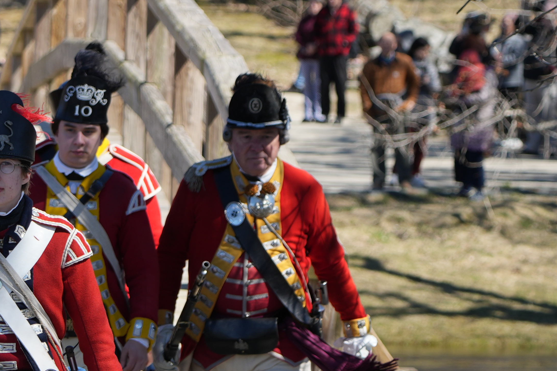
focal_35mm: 417
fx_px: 6451
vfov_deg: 3.3
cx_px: -281
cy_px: 183
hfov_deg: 4.9
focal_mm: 129
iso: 100
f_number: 5.6
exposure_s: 1/250
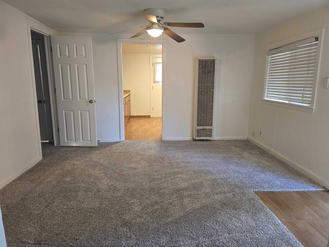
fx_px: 219
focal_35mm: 23
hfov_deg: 73.9
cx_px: 164
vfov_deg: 58.9
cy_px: 124
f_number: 1.7
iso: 500
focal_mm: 6.3
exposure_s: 1/60
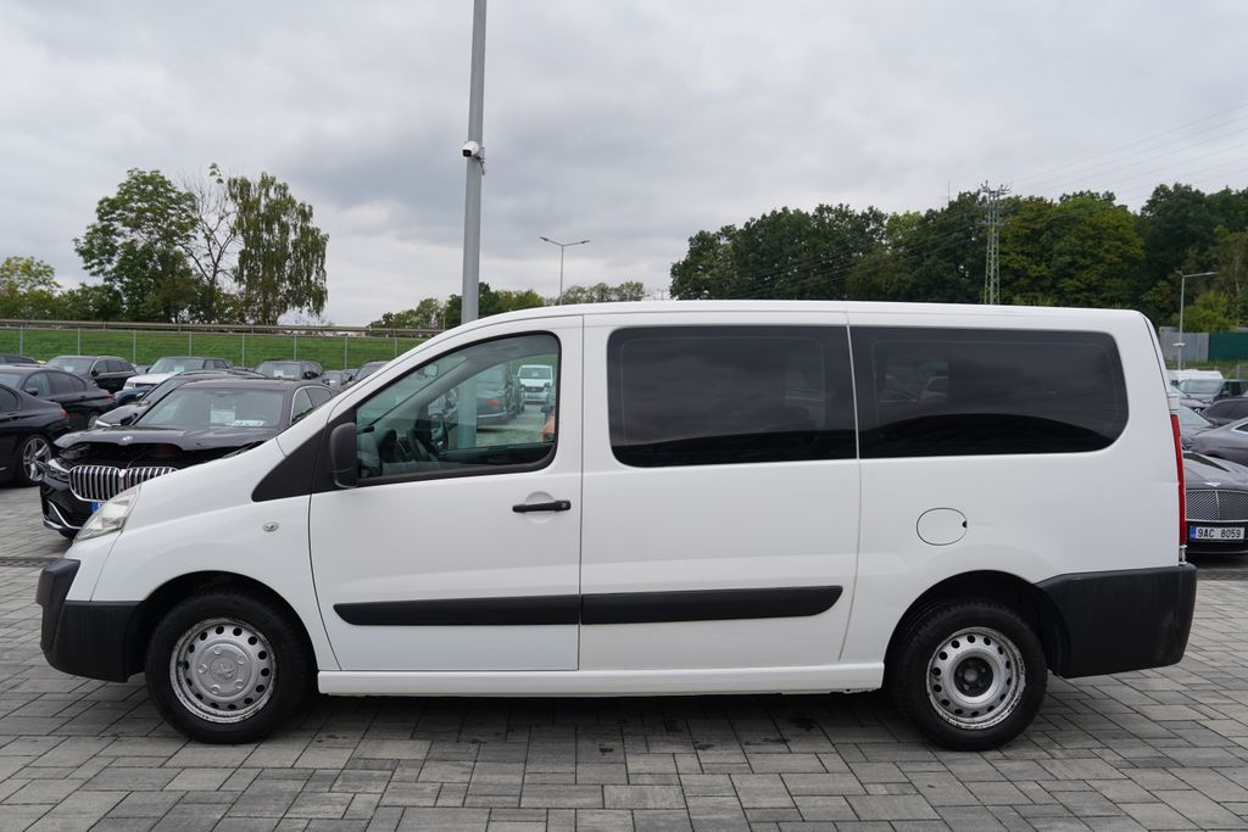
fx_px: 832
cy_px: 416
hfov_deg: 73.7
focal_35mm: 24
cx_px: 624
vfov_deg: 53.1
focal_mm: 24
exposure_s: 1/100
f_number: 6.3
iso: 100
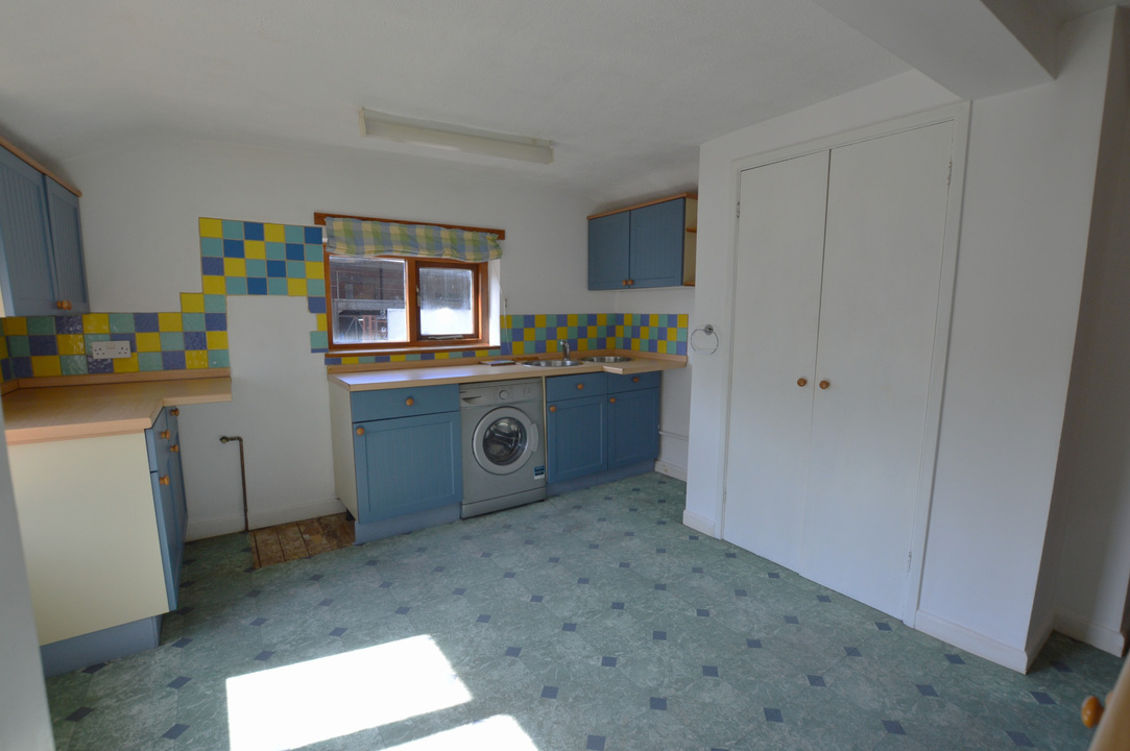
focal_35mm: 15
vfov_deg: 77.2
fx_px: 470
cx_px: 565
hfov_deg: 100.4
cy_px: 376
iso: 400
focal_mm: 10
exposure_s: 1/80
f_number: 8
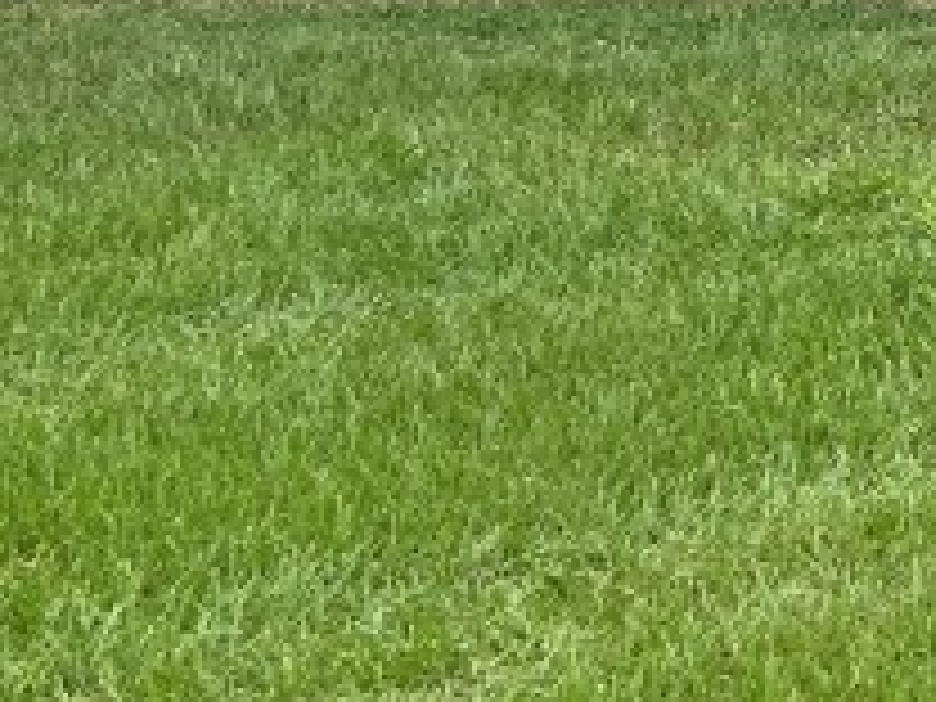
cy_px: -441
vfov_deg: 11.0
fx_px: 3461
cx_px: 1696
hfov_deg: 13.7
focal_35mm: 128
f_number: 1.5
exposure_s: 1/3460
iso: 50
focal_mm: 5.7
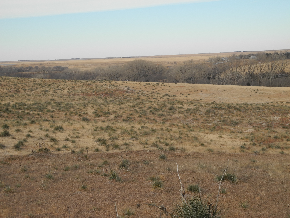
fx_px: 712
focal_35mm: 85
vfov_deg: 17.4
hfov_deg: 23.0
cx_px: 145
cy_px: 109
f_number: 4
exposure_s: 1/500
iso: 100
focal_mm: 18.1
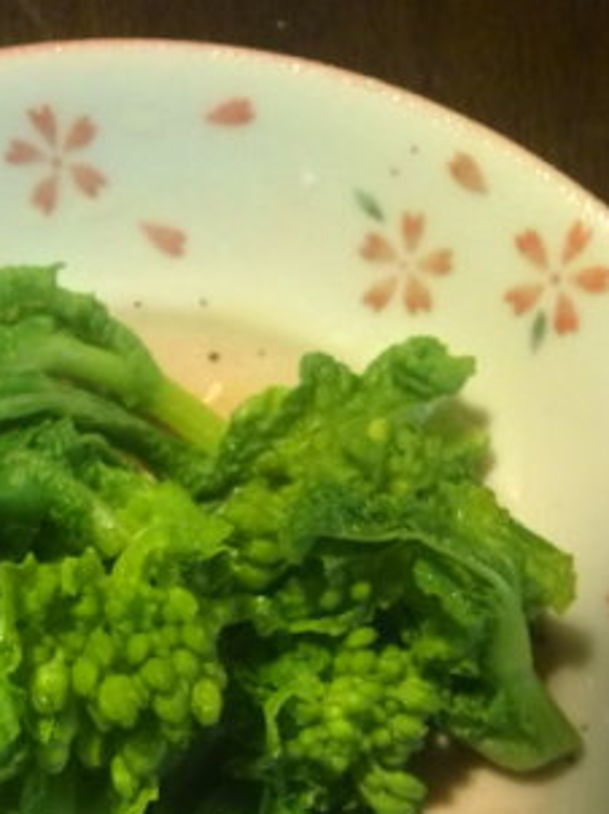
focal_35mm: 53
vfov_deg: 34.9
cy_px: 663
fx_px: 1245
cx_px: 136
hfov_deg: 27.0
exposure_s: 1/5.13
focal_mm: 3.3
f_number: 2.8
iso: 102
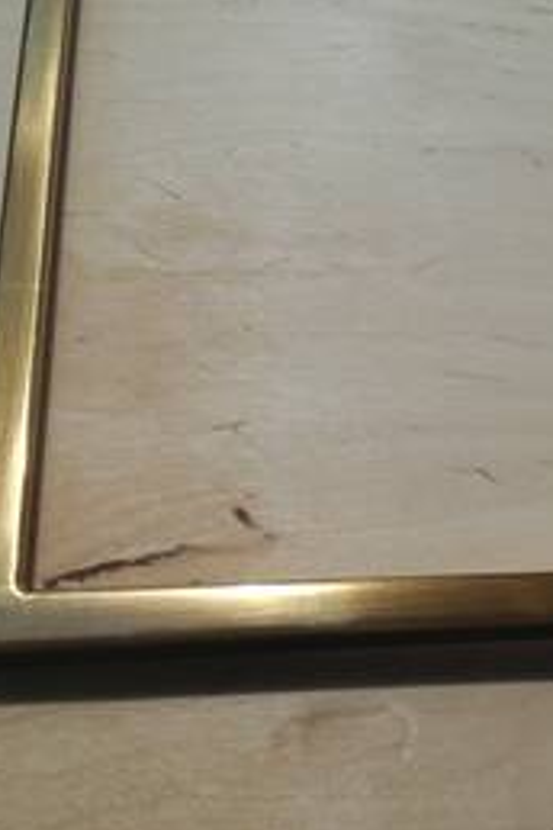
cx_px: 389
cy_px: 418
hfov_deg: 34.6
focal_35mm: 38
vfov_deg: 50.7
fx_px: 876
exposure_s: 1/1618
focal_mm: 3.79
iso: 50
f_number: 2
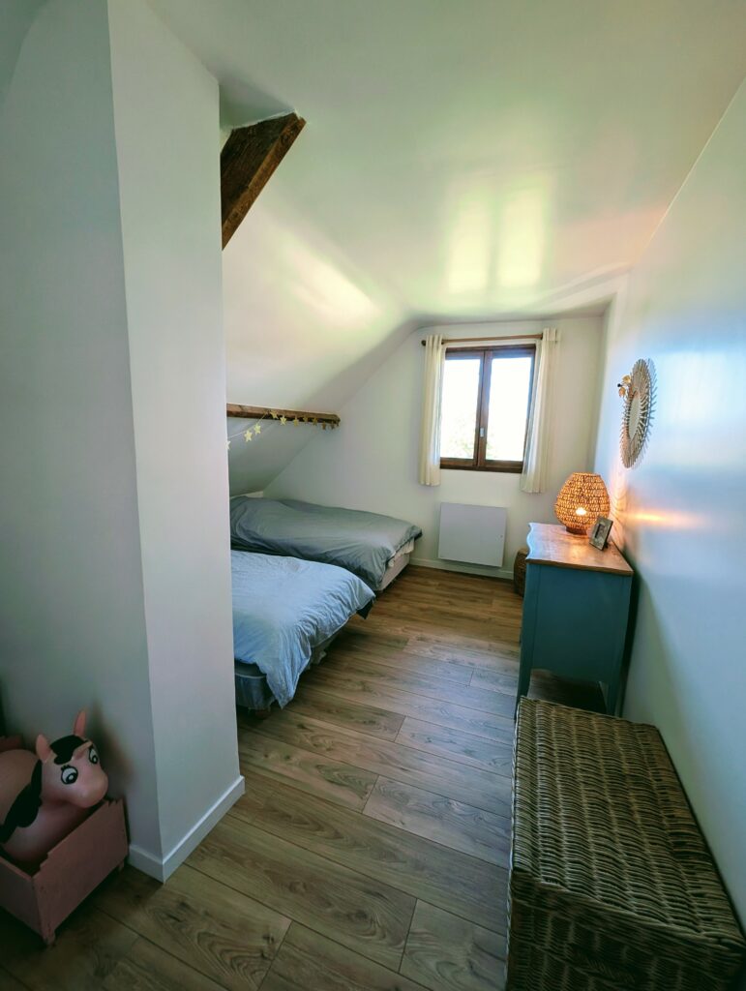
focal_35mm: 13
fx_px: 373
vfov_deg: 106.1
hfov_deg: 90.1
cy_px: 496
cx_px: 373
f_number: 2.2
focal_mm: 1.95
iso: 52
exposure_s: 1/46.9
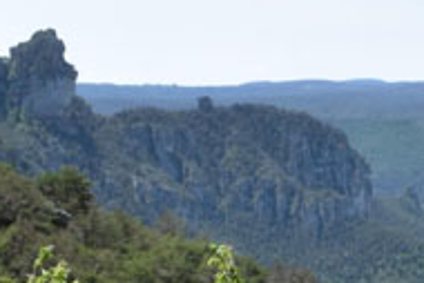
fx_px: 1674
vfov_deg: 8.7
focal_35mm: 142
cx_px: 712
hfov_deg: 13.3
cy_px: 714
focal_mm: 18
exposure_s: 1/80
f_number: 22
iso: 400
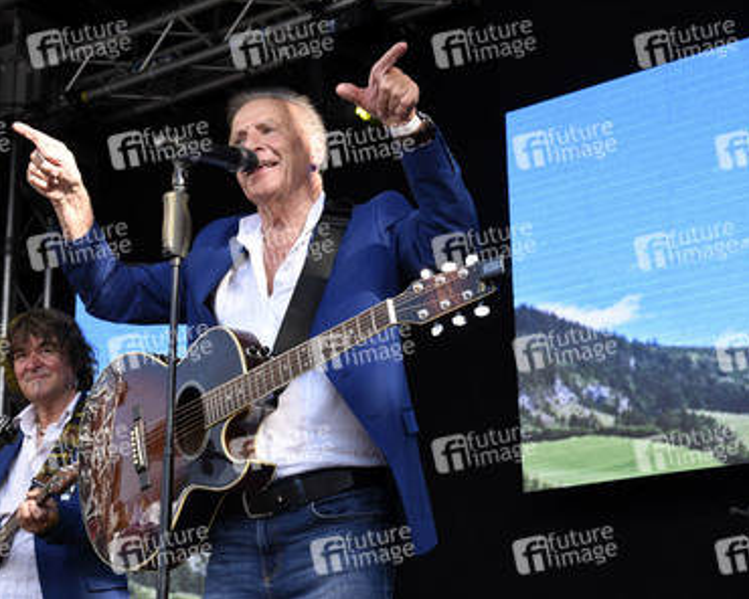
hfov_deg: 23.8
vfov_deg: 19.2
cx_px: 309
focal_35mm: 80
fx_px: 1773
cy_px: 297
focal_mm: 70
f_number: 8
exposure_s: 1/160
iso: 400
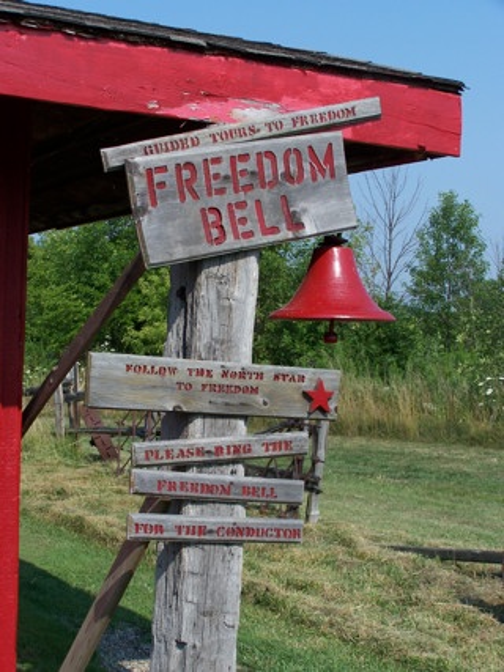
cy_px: 336
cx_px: 252
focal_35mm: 64
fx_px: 1243
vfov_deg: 30.3
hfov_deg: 22.9
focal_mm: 10.7
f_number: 4.5
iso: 80
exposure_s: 1/800
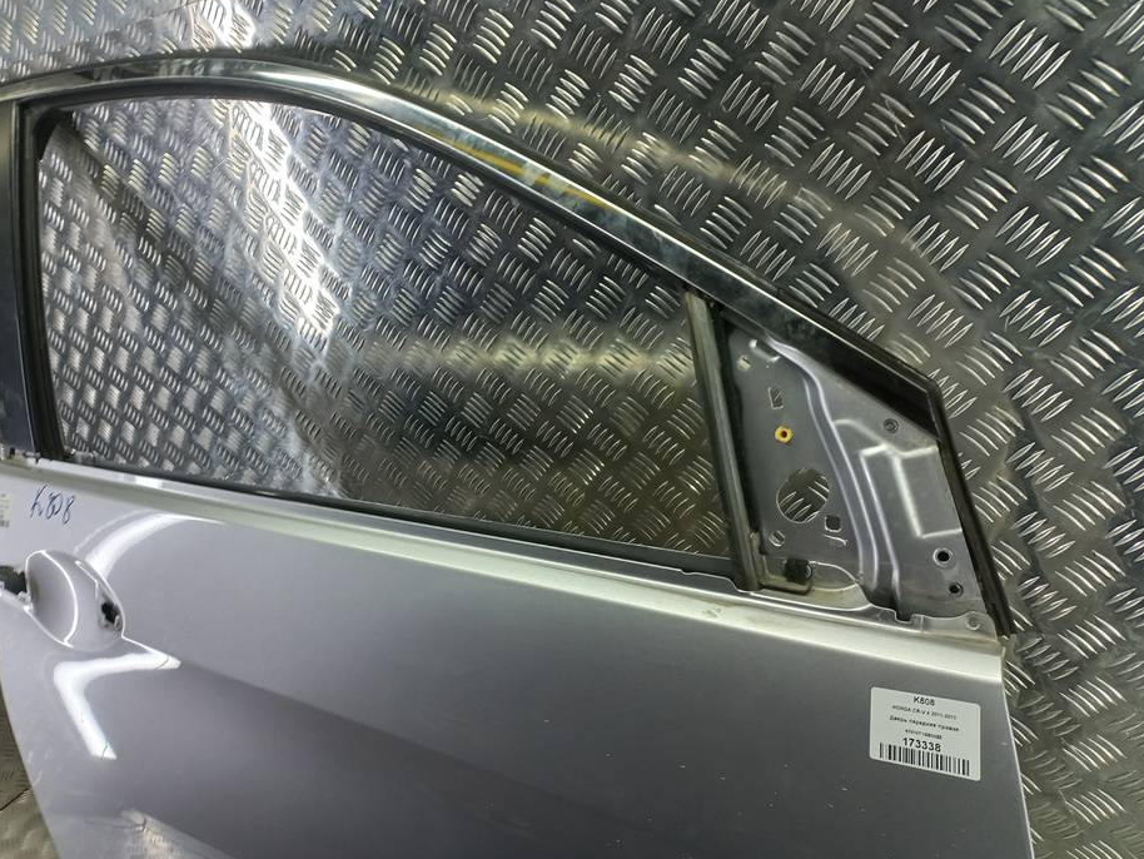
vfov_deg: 49.7
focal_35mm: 28
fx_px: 926
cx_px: 514
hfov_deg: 63.3
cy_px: 389
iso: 50
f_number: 1.8
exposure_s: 1/50
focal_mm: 4.6
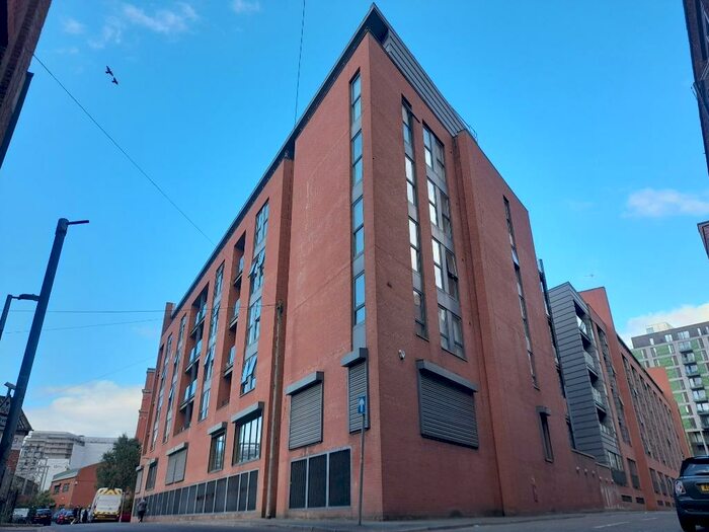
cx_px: 354
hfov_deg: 69.4
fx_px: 512
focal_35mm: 25
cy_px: 266
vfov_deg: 54.9
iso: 20
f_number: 2
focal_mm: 4.6
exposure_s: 1/283
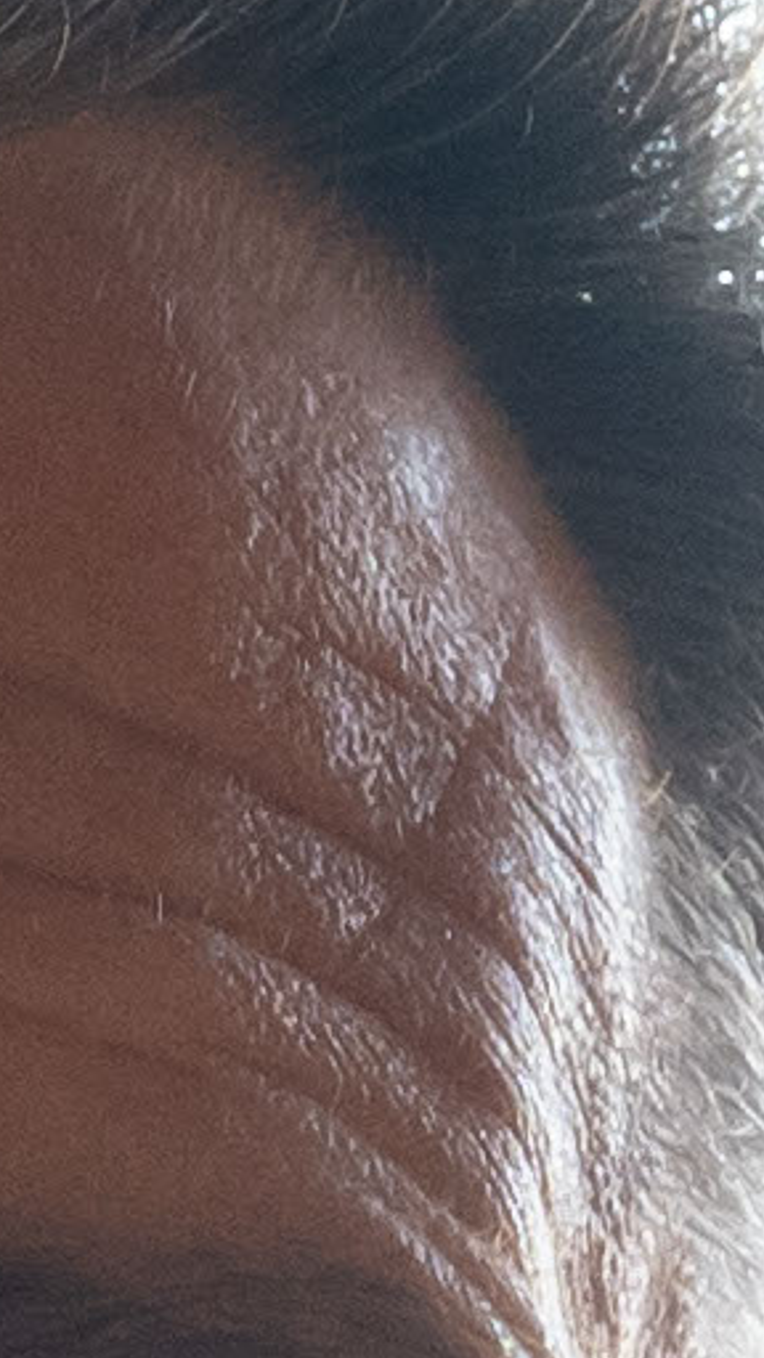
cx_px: -2714
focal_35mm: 3461
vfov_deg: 0.6
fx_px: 124647
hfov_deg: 0.4
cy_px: 4154
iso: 1600
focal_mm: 280
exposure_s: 1/80
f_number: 11
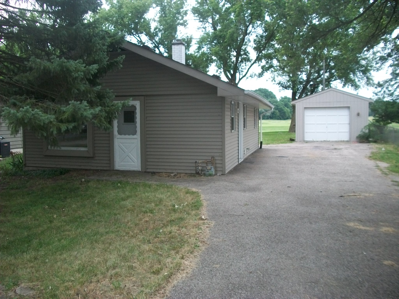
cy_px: 150
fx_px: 369
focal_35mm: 32
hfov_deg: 56.8
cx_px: 200
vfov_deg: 44.2
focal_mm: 5.7
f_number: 2.9
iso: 160
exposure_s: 1/50
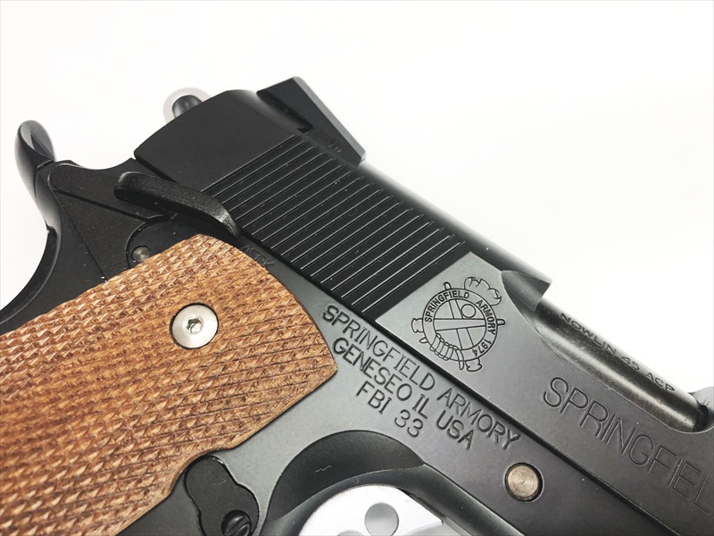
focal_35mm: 28
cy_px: 268
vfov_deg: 49.7
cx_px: 357
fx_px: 578
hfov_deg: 63.4
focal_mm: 3.99
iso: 25
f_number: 1.8
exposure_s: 1/33
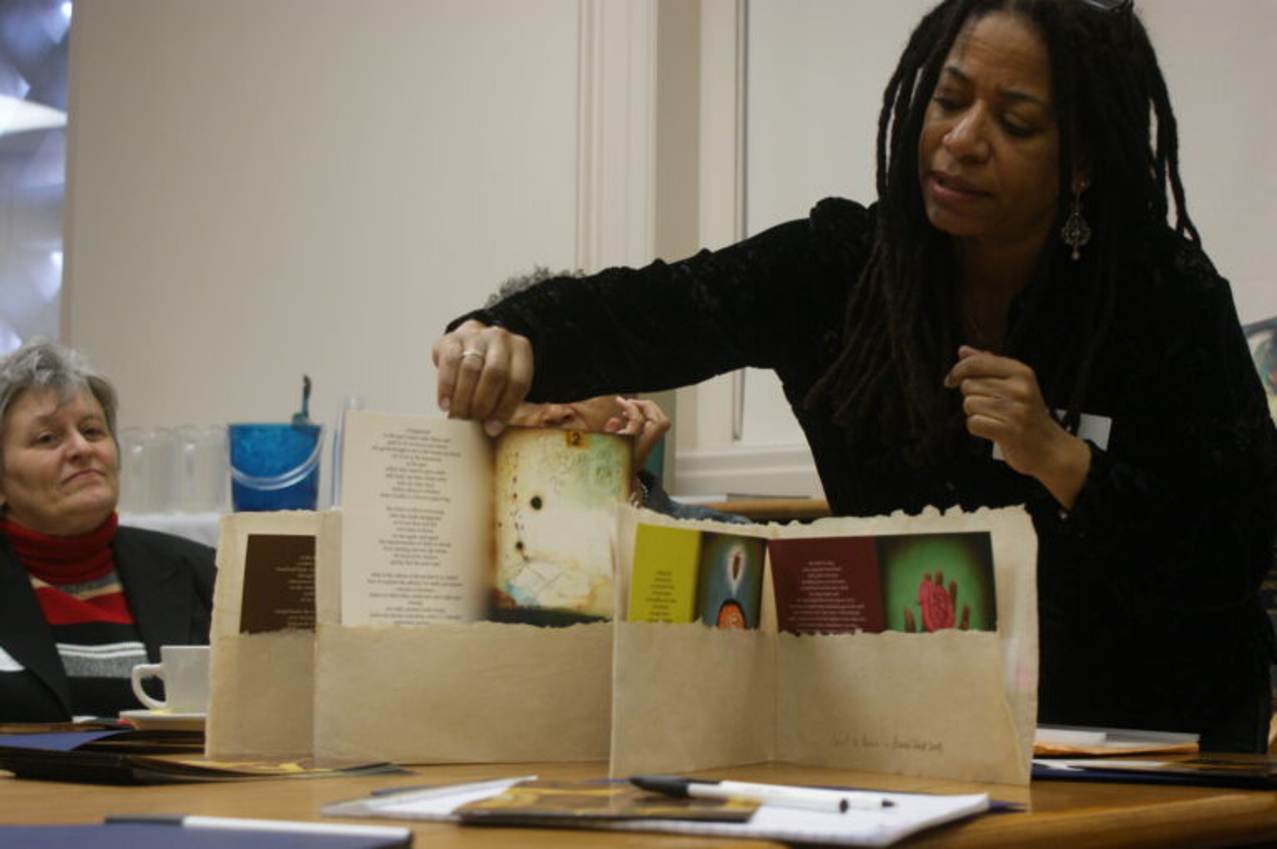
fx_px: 2393
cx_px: 638
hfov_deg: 29.9
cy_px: 424
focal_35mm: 68
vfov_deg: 20.1
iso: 400
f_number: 5.6
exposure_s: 1/25
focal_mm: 45
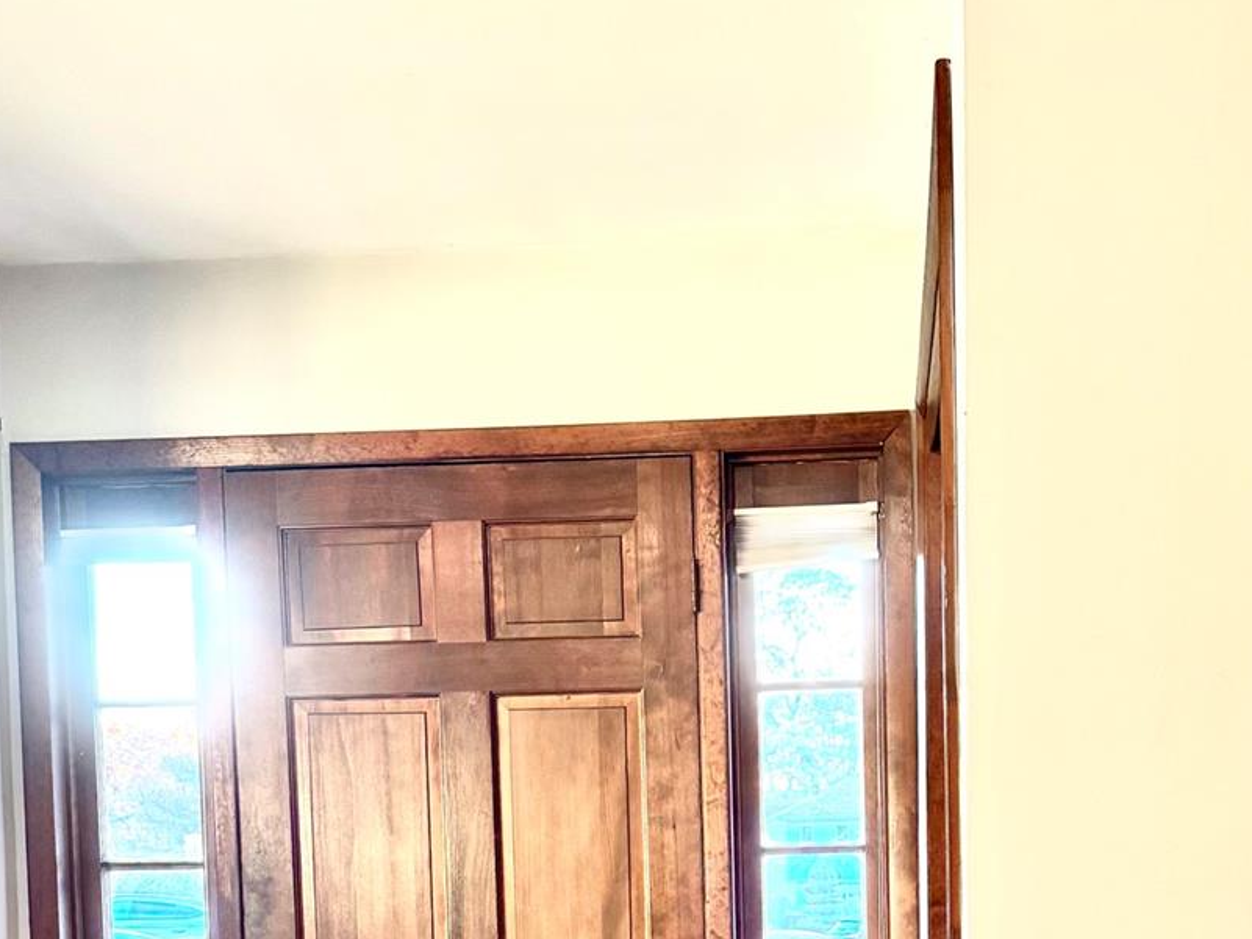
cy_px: 916
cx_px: 791
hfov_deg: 40.9
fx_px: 1664
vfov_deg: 29.6
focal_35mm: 46
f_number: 1.78
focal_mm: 6.76
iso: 250
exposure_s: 1/60
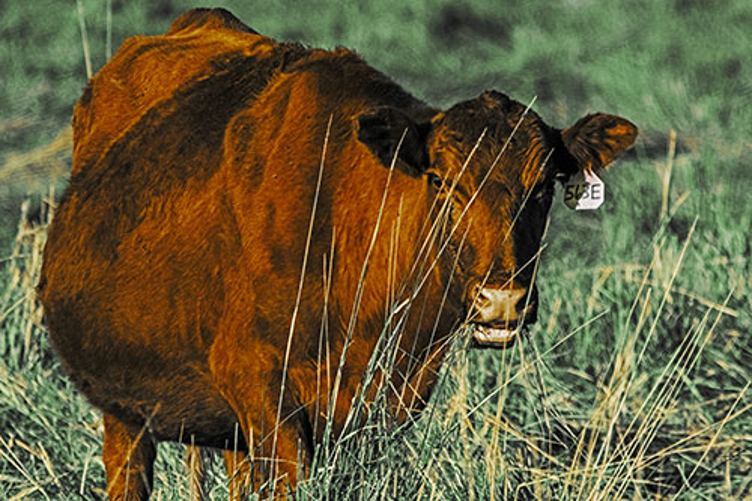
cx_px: 376
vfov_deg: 1.1
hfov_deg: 1.7
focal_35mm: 1200
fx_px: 25057
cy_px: 250
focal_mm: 1200
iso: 2800
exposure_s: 1/1250
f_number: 13
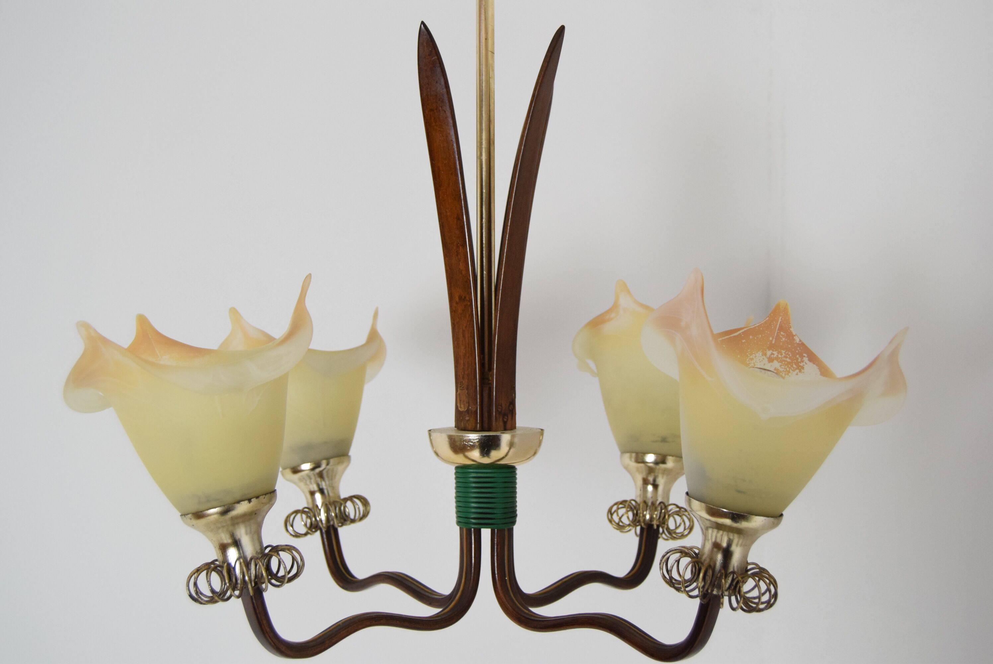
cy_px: 332
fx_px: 1077
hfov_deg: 49.5
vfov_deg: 34.3
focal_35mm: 39
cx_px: 496
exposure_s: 1/100
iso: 1600
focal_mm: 26
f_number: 5
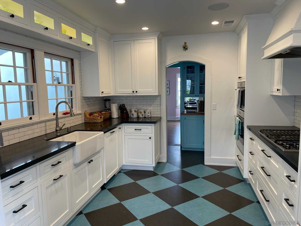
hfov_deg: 67.3
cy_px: 113
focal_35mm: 26
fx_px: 226
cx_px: 150
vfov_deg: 53.1
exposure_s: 1/120
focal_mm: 5.1
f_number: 1.6
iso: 100
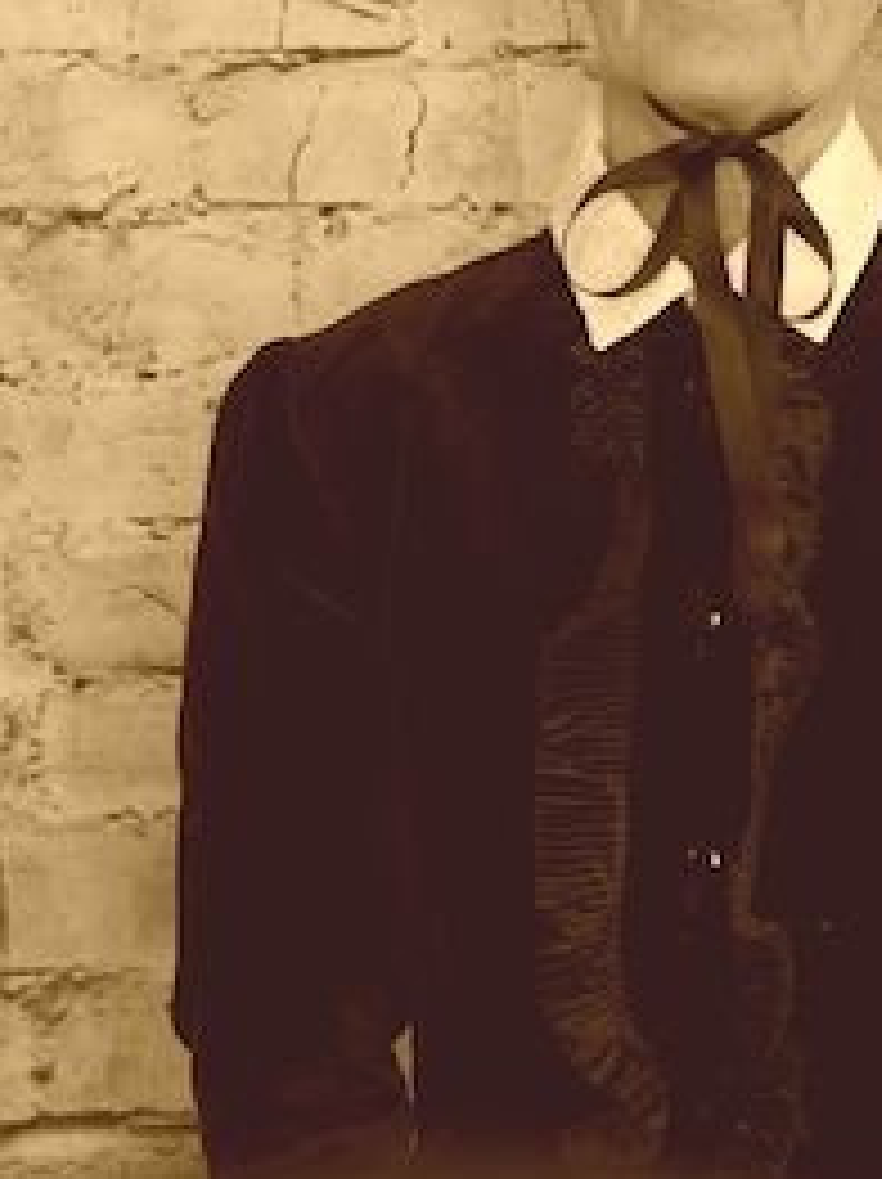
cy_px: 94
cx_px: 709
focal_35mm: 124
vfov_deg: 15.7
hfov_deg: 11.9
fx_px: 4217
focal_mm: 45
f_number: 5
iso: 1250
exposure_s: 1/100
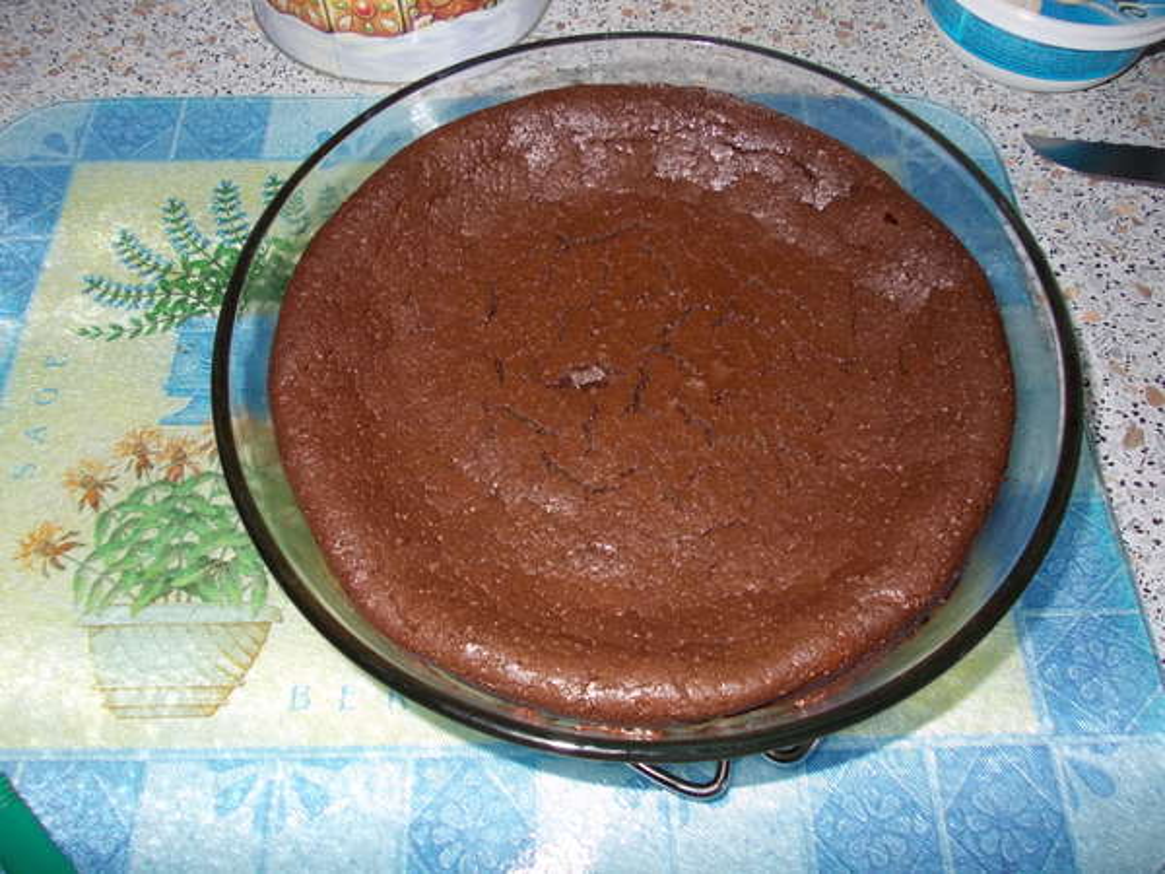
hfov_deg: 63.4
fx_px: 942
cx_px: 582
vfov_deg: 49.7
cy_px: 437
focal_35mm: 28
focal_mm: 4
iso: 200
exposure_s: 1/25
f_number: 2.7
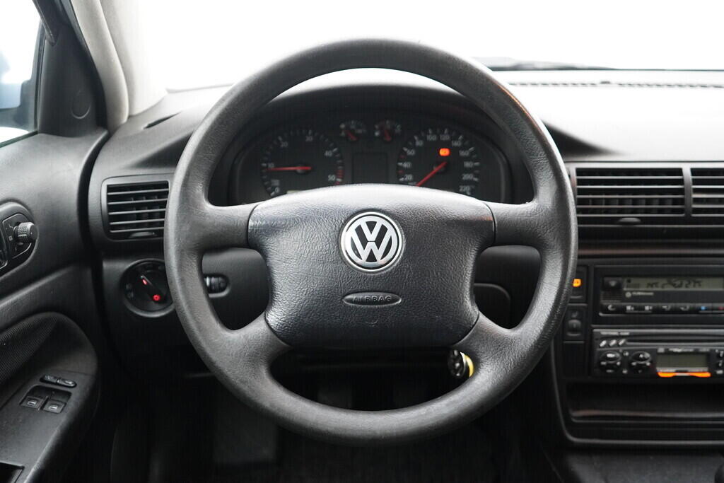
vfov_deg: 36.9
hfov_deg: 53.1
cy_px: 242
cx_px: 362
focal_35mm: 36
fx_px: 724
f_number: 2.8
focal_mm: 24
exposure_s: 1/160
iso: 2500
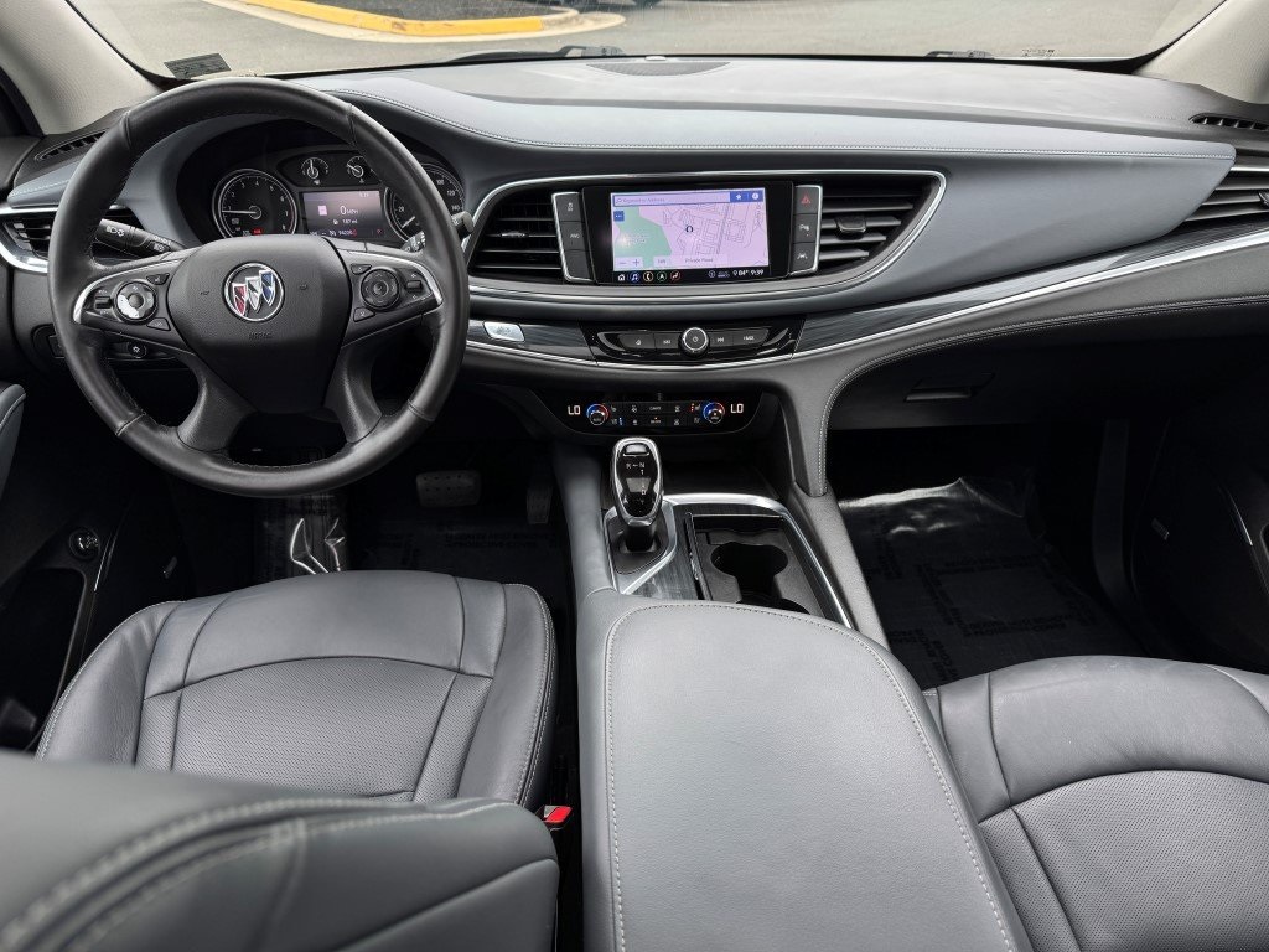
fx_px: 880
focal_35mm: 24
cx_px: 634
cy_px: 476
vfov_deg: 56.8
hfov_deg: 71.6
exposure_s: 1/185
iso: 64
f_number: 1.78
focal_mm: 6.76
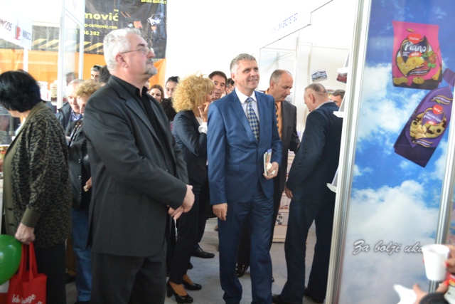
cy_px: 152
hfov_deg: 53.1
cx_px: 228
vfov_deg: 36.9
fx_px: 455
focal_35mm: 36
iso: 1400
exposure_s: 1/60
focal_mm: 24
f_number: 4
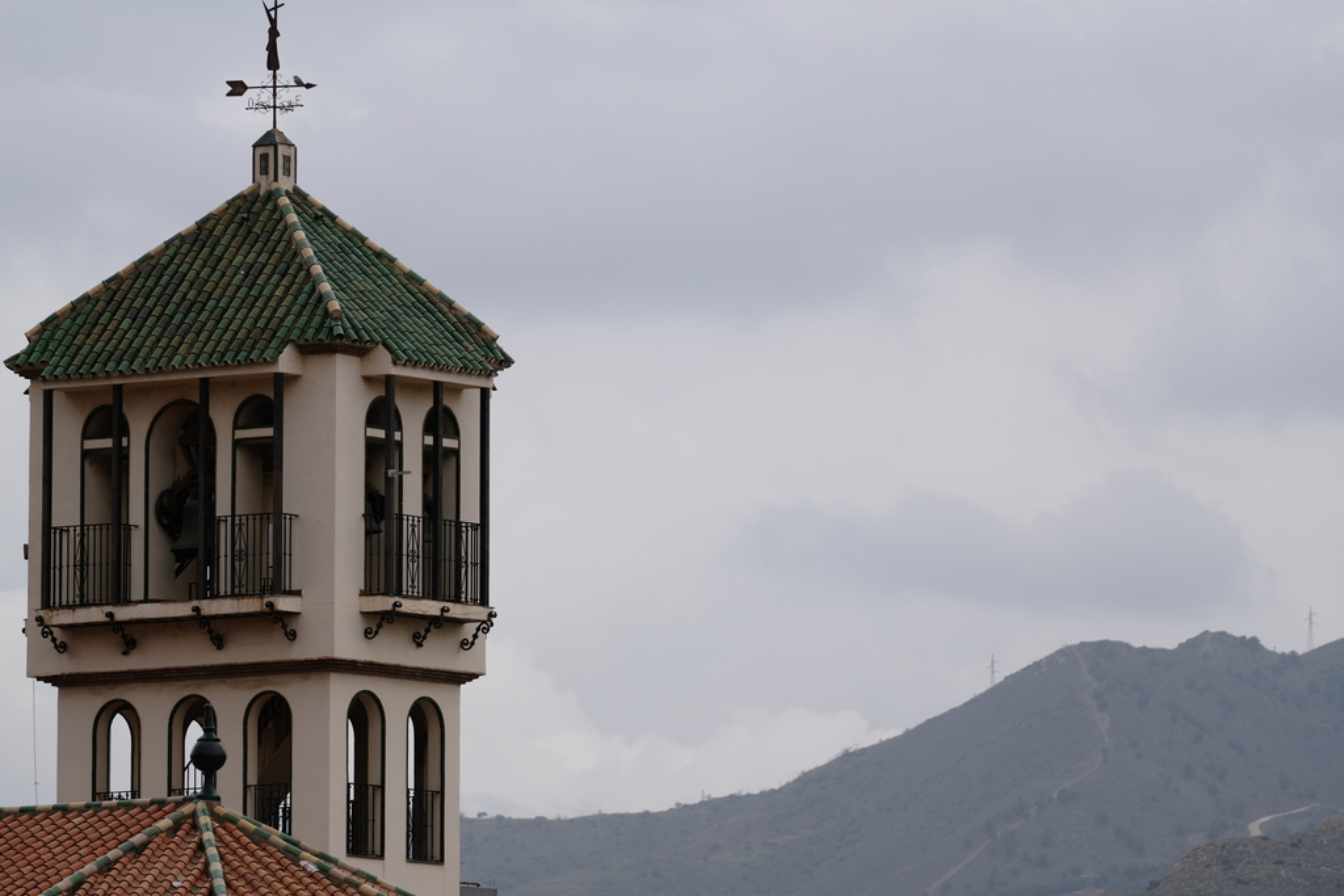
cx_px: 672
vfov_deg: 4.3
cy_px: 448
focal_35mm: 318
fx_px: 11873
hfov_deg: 6.5
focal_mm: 211.8
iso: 160
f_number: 5.6
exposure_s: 1/480
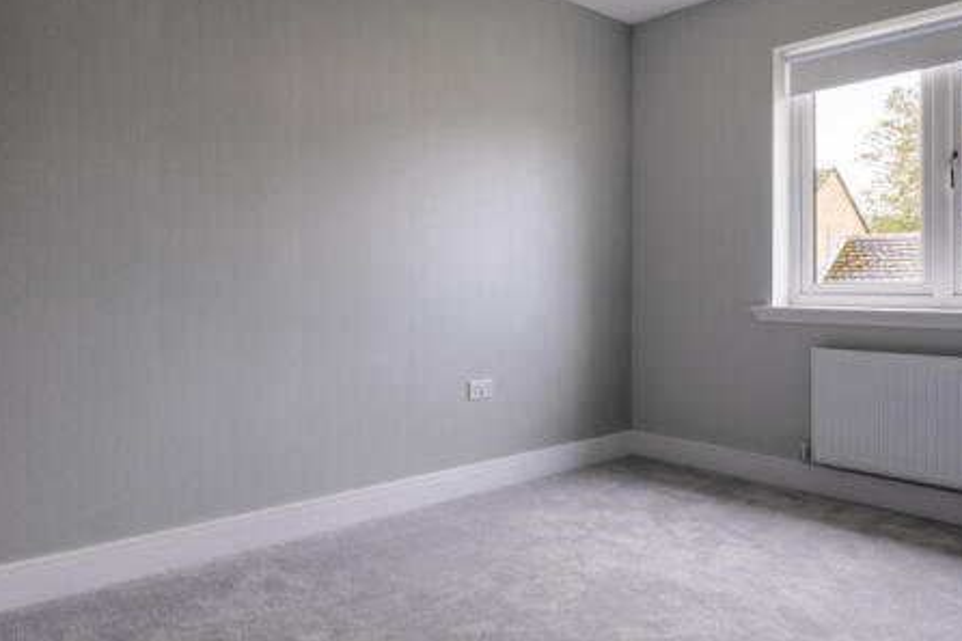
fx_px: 668
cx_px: 388
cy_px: 286
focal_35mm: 25
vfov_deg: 51.2
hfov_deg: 70.8
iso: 160
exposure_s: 1/10
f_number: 9
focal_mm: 11.5
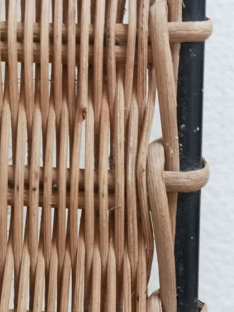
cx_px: 117
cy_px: 156
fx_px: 388
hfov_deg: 33.6
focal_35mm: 43
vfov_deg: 43.9
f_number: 1.8
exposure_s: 1/36
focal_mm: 3.95
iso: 200
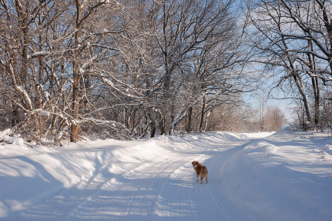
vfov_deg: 36.8
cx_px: 166
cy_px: 110
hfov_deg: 53.2
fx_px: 332
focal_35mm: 36
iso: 100
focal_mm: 24
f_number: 11
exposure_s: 1/125
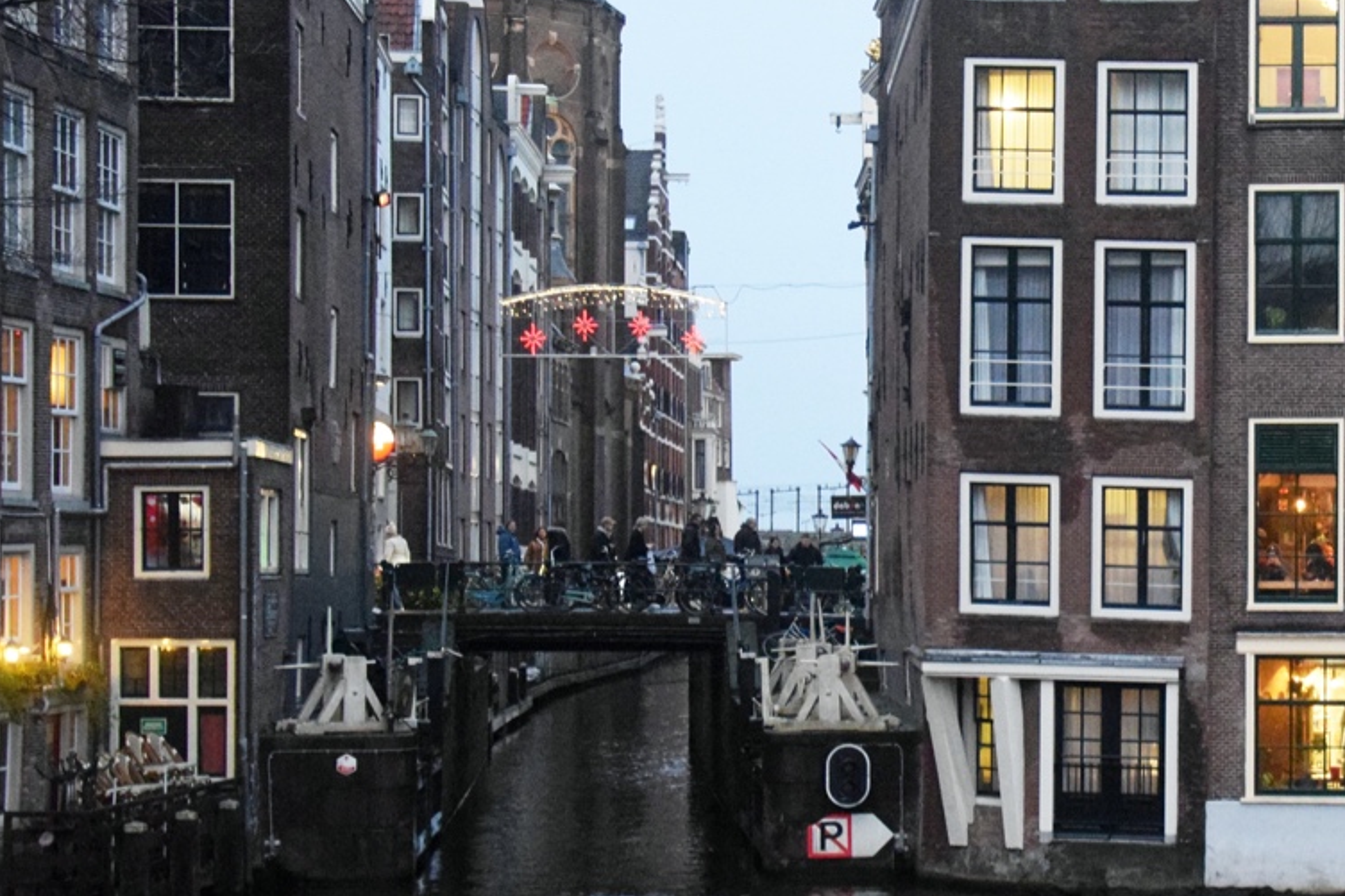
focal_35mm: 83
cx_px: 1277
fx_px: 3100
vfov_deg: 16.4
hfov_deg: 23.6
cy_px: 563
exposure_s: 1/60
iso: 4500
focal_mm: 26
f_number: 4
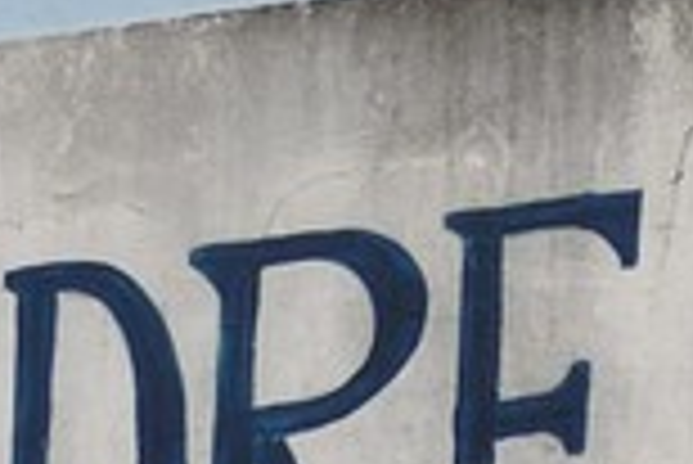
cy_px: -1784
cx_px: 310
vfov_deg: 1.3
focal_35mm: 1013
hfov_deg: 2.0
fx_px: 19522
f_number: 5.6
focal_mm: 65
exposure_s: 1/125
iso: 100
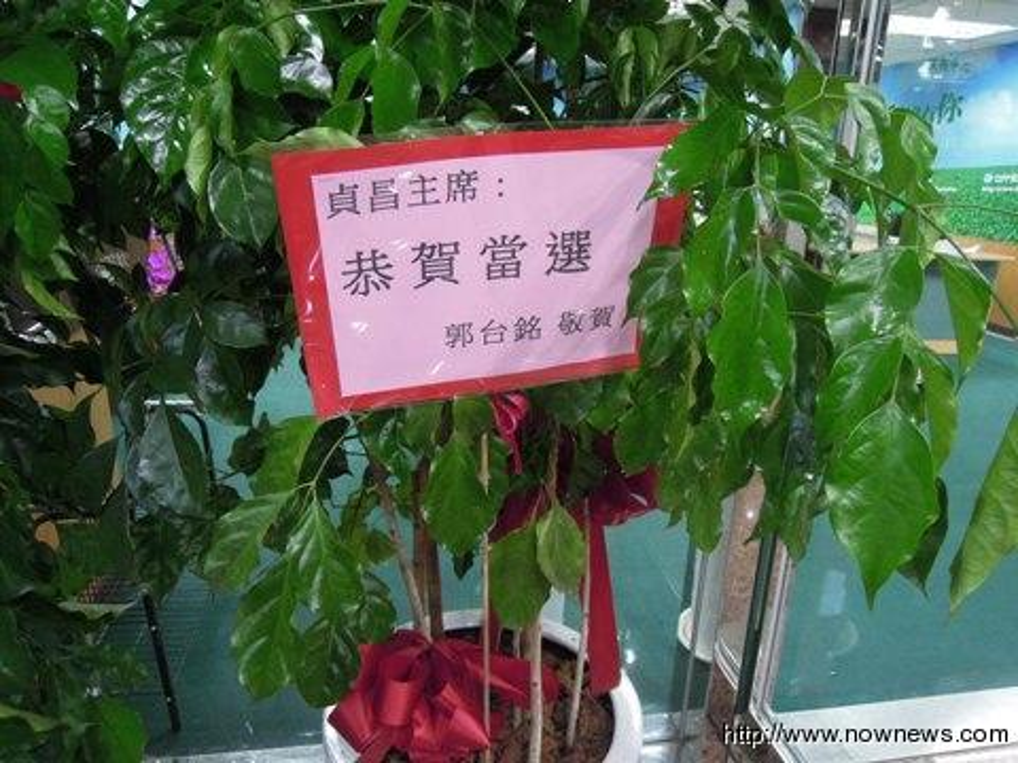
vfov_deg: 56.8
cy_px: 382
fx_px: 706
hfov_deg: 71.6
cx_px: 509
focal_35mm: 24
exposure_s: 1/25
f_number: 2.8
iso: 400
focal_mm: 4.3
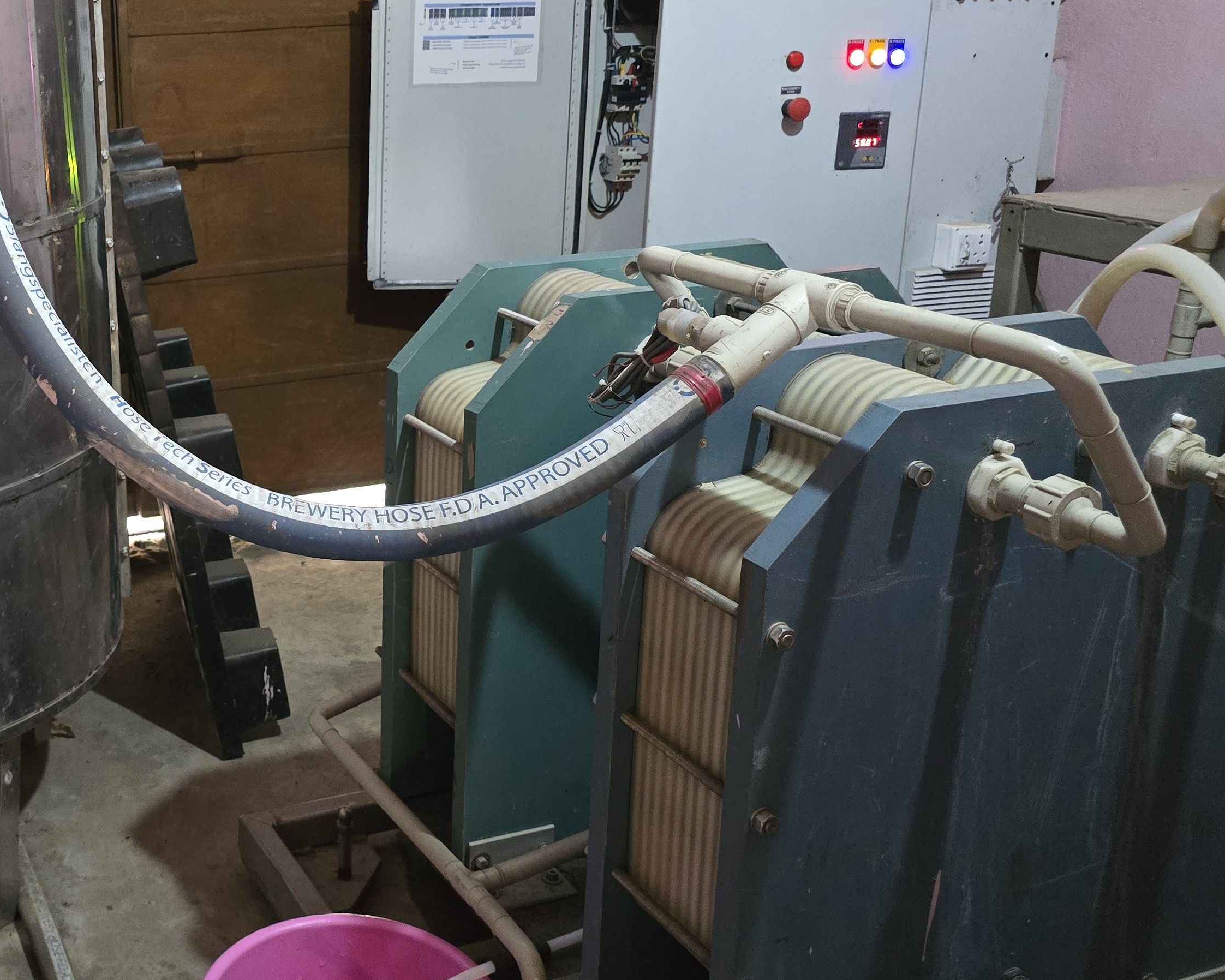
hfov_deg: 43.0
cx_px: 194
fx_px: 1450
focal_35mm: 40
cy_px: 362
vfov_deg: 37.1
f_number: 1.7
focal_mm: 6.3
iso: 2500
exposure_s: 1/100
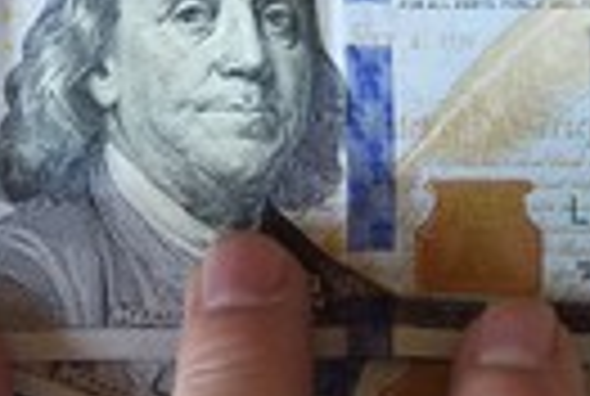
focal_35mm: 147
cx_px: 383
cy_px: 248
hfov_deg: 13.9
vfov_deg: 9.4
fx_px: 2415
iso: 400
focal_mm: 46
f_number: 9
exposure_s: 1/100
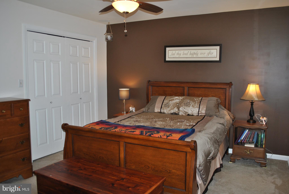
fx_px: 217
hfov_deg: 67.3
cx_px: 144
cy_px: 97
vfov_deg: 48.0
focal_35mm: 27
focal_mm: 18
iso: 200
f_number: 3.5
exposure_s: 1/60
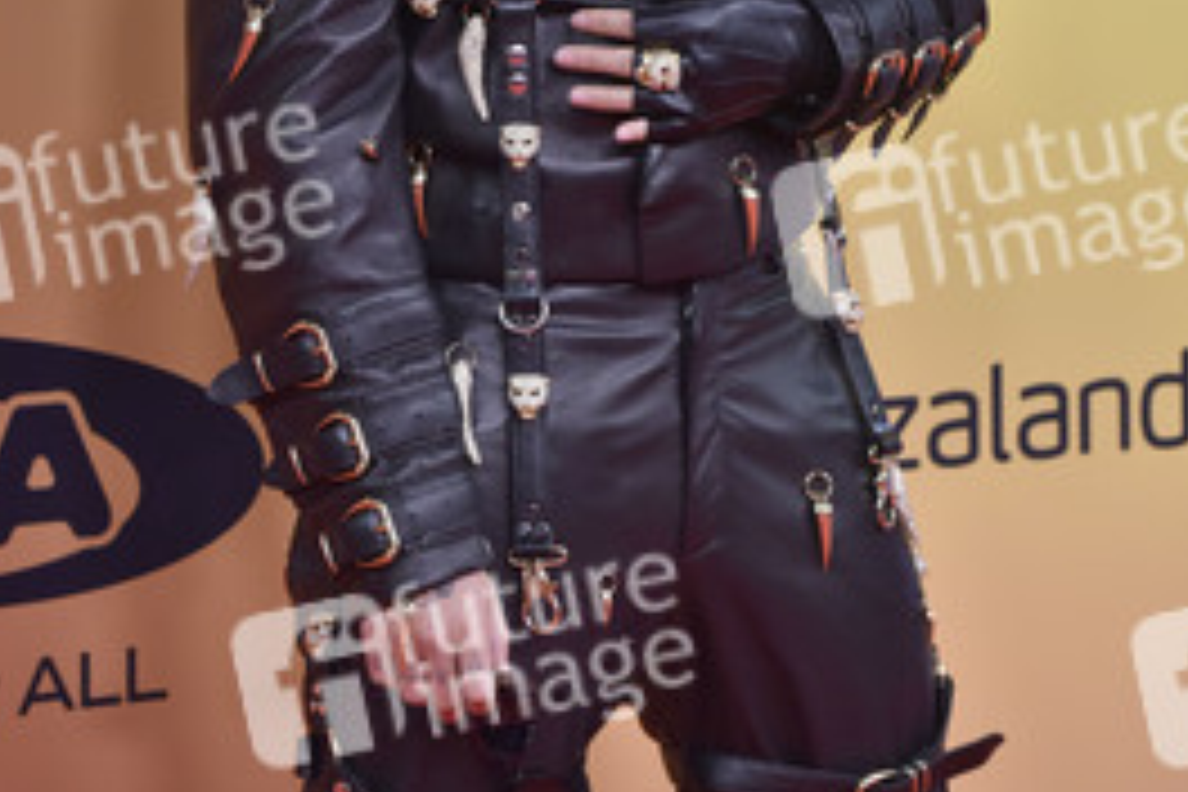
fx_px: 6500
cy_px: -14
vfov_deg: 6.9
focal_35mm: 197
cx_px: 594
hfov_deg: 10.4
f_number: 5.6
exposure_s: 1/200
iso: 2000
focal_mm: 130
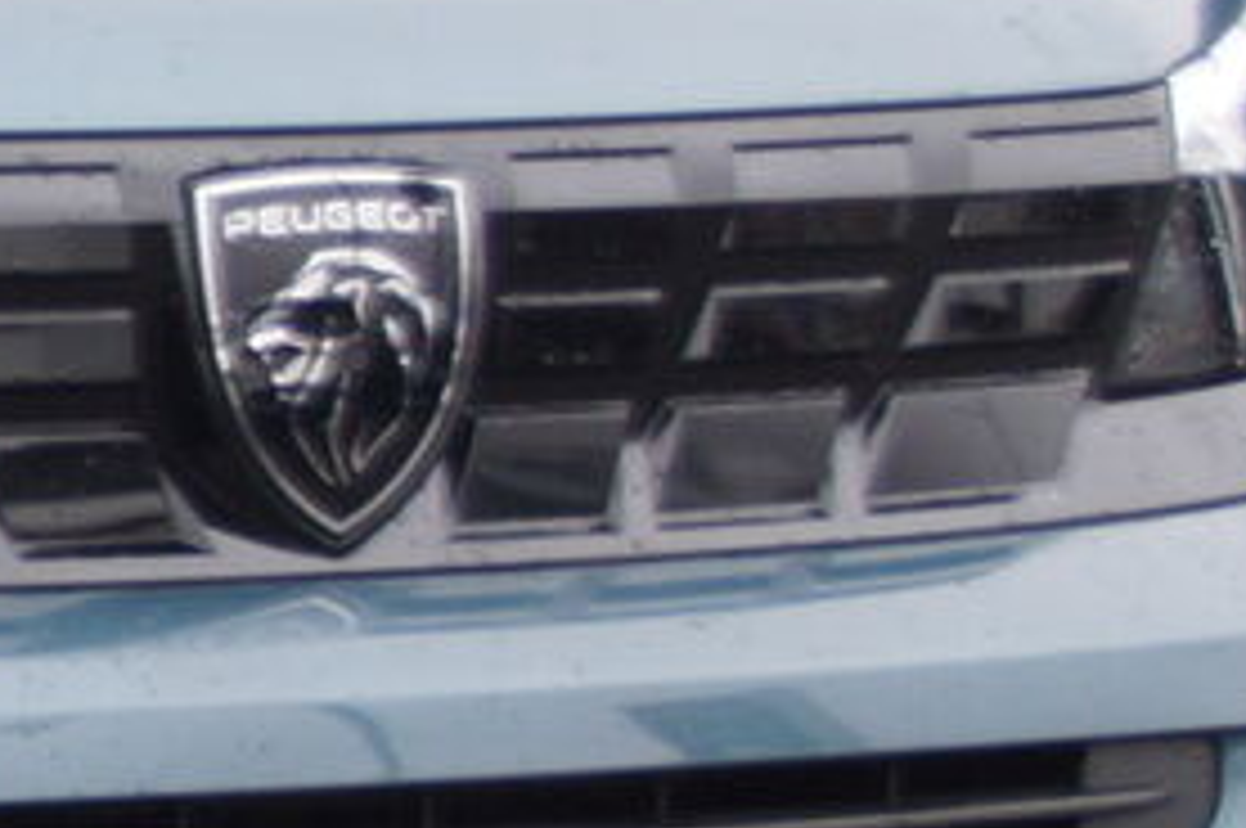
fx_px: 12600
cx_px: -1498
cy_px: 432
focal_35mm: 364
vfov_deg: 3.8
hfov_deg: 5.5
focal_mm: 35
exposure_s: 1/80
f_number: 5
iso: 100
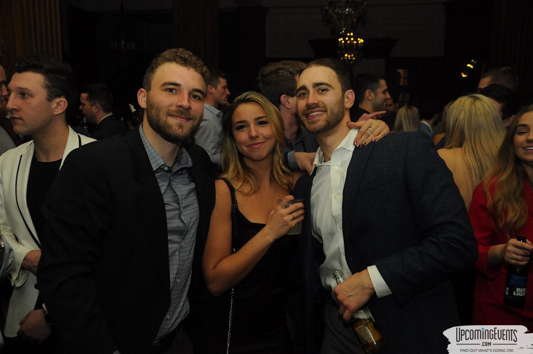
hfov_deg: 53.2
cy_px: 177
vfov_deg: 36.8
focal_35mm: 36
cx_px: 266
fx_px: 532
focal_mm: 24
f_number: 5.6
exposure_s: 1/60
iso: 800
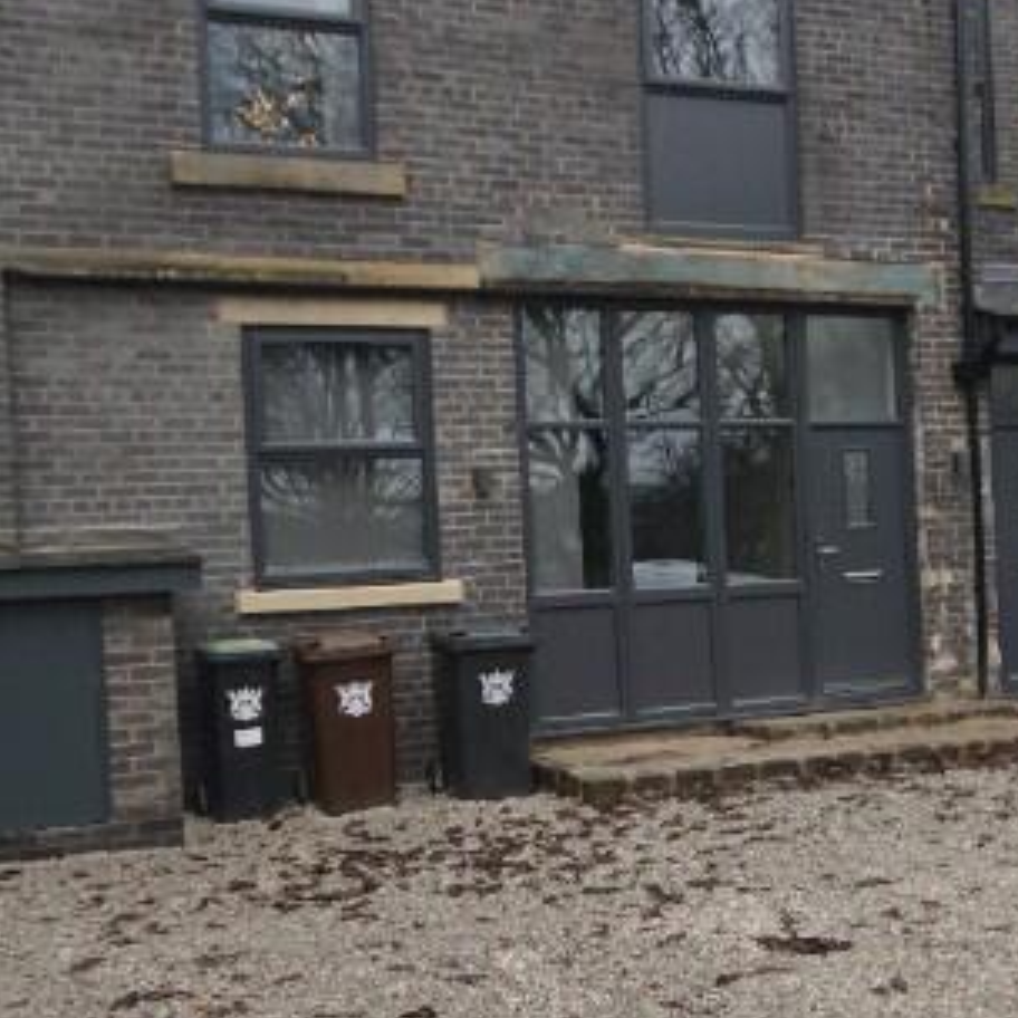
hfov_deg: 38.7
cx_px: 690
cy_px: 574
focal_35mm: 43
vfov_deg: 39.1
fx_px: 1431
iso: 200
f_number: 4
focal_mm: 10
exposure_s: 1/60
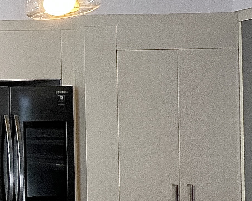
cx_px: -285
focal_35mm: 56
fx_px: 418
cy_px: 128
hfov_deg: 17.8
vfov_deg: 27.0
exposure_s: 1/120
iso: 200
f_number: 1.8
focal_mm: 1.57
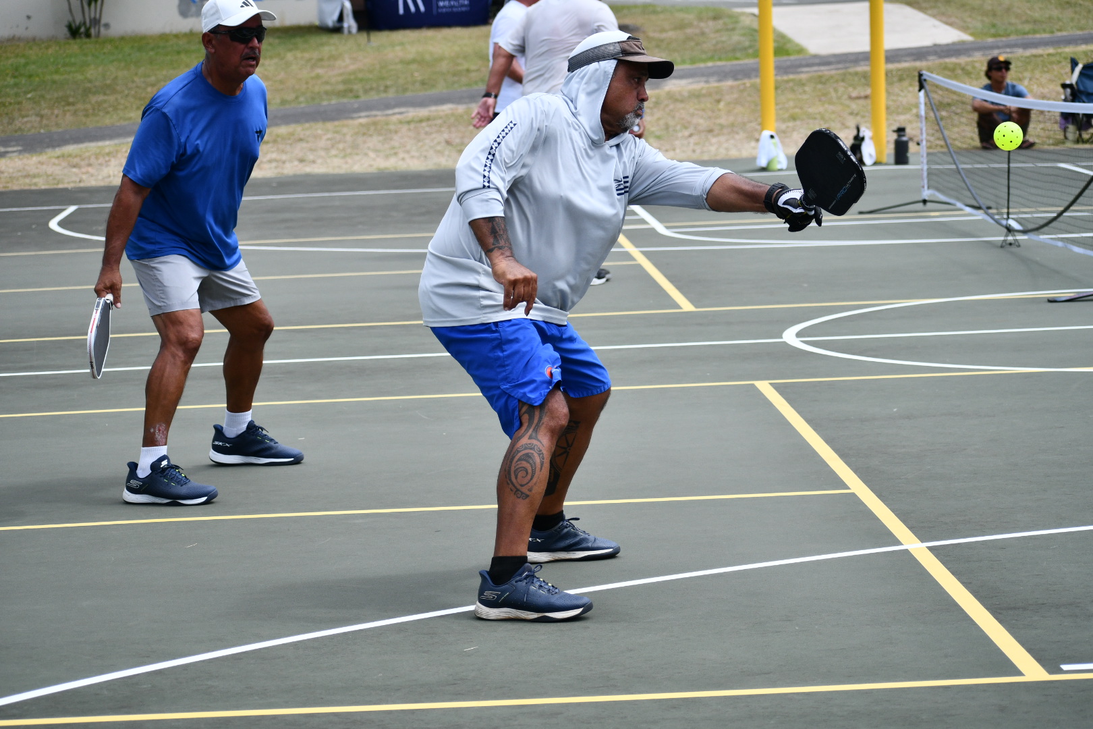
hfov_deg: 17.5
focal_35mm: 117
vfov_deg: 11.7
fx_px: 3552
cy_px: 364
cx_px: 546
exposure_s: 1/4000
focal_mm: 78
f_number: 4.8
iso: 400
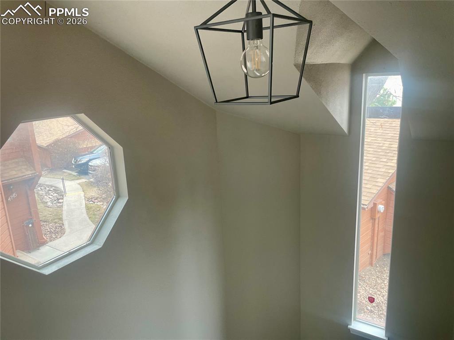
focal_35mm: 26
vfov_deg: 53.0
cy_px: 170
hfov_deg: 67.3
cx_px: 227
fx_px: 341
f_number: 1.6
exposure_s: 1/121
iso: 125
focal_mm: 4.2
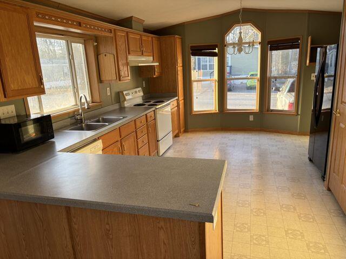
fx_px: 260
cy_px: 130
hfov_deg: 67.3
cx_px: 173
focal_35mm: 26
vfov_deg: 53.1
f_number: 1.6
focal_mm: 5.96
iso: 50
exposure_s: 1/121
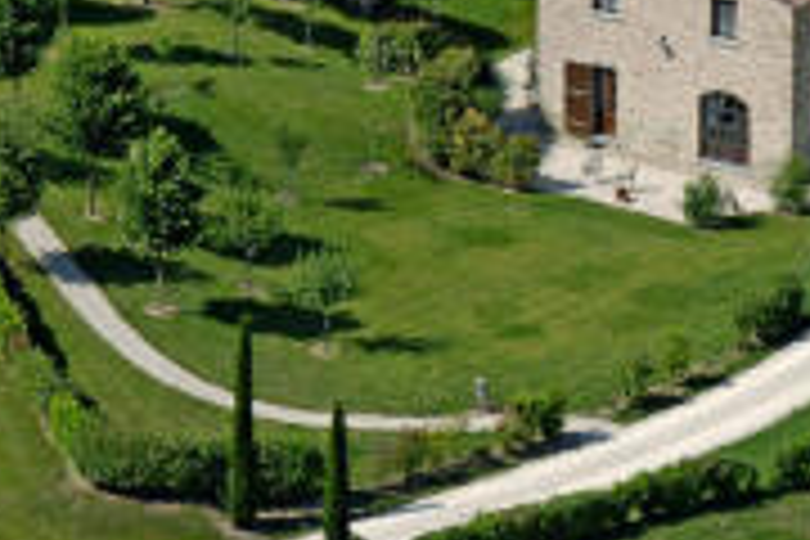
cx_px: 747
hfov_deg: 5.5
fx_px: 8467
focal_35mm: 376
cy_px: 173
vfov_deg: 3.7
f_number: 7.1
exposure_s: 1/320
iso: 100
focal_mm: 95
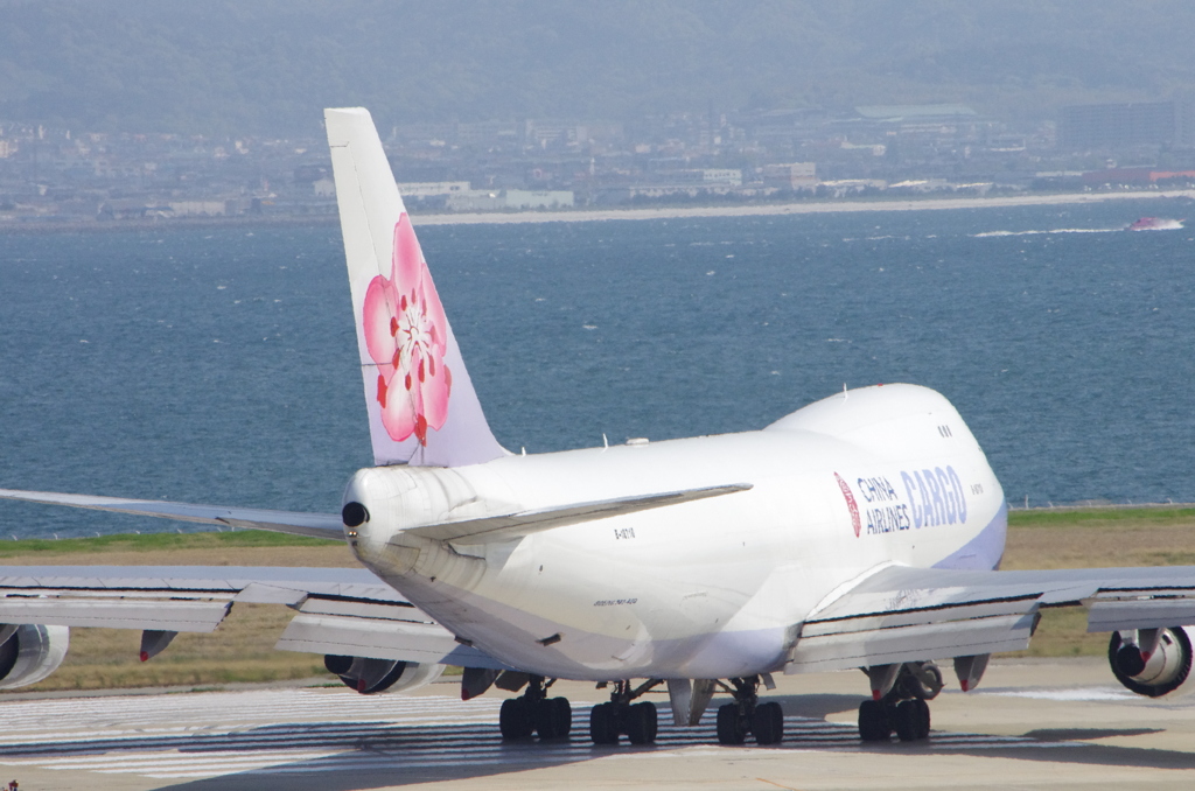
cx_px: 598
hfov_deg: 5.3
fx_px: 12918
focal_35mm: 390
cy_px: 396
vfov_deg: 3.5
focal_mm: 260
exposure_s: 1/2000
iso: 1600
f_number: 13
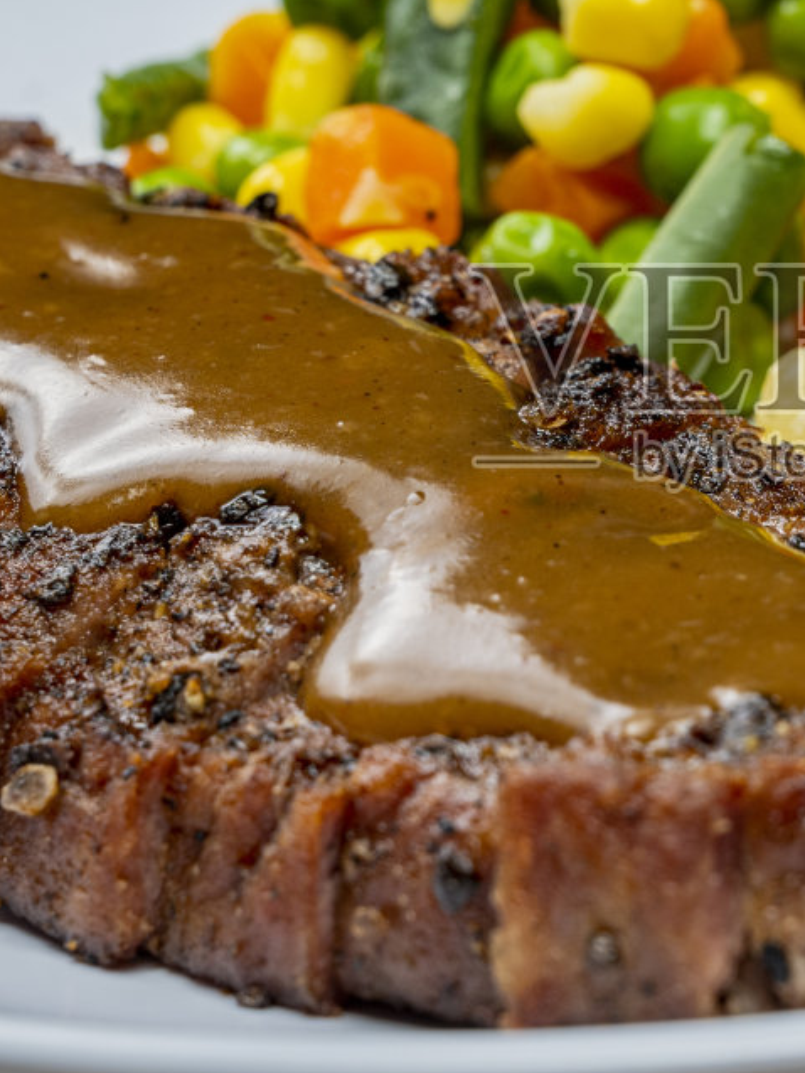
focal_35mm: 169
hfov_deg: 8.7
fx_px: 5238
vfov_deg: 11.7
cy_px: 380
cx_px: 753
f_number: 10
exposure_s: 1/200
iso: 100
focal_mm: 70
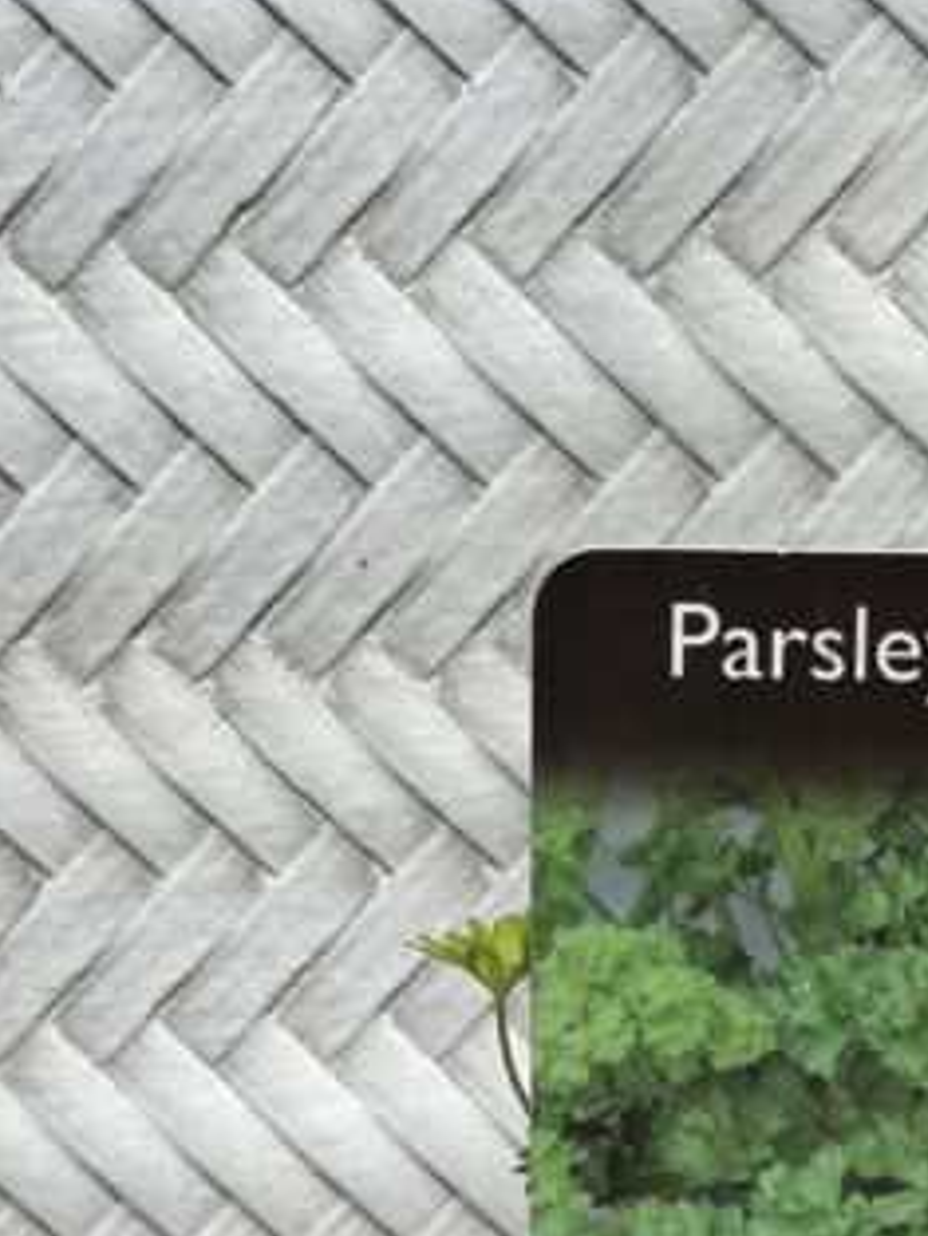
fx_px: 4751
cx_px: 889
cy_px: 1335
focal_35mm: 133
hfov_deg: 11.1
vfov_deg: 14.5
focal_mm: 6
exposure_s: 1/1653
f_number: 2
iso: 32
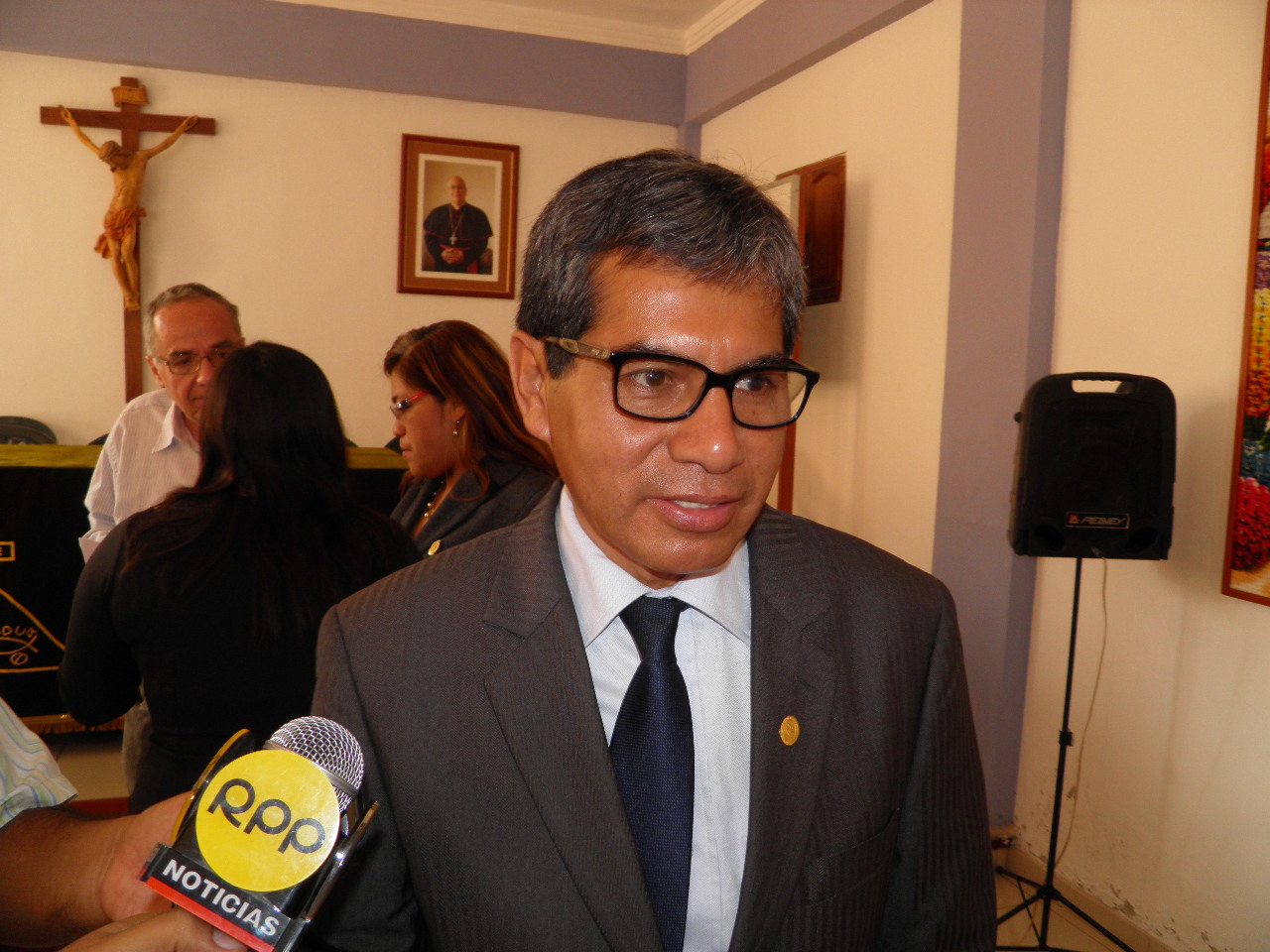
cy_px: 476
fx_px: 1027
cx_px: 635
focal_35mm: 28
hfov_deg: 63.4
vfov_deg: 49.7
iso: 100
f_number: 2.8
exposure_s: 1/30
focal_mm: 4.9
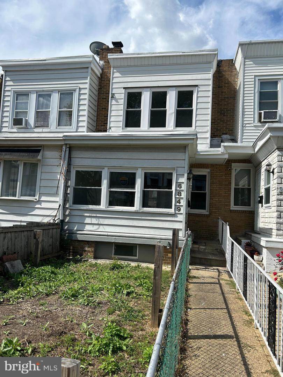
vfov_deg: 67.3
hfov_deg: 53.1
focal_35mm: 26
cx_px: 142
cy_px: 188
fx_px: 283
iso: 50
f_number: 1.5
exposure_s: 1/4274
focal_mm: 5.7
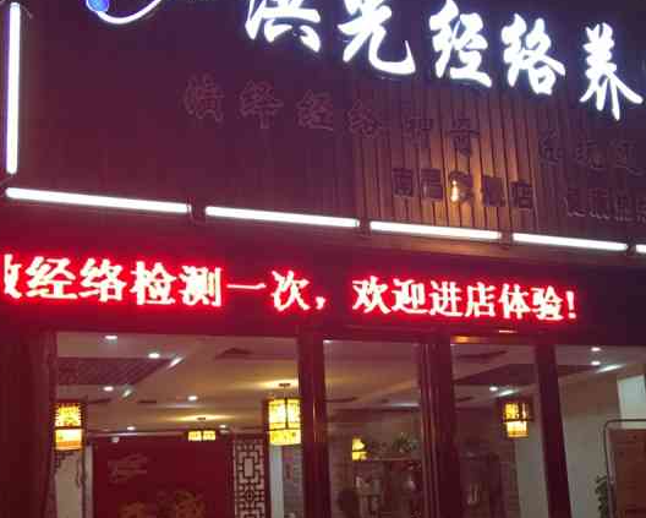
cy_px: 328
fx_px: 956
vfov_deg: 30.1
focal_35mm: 50
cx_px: 389
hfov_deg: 37.2
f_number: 2.2
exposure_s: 1/17
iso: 100
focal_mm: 4.15
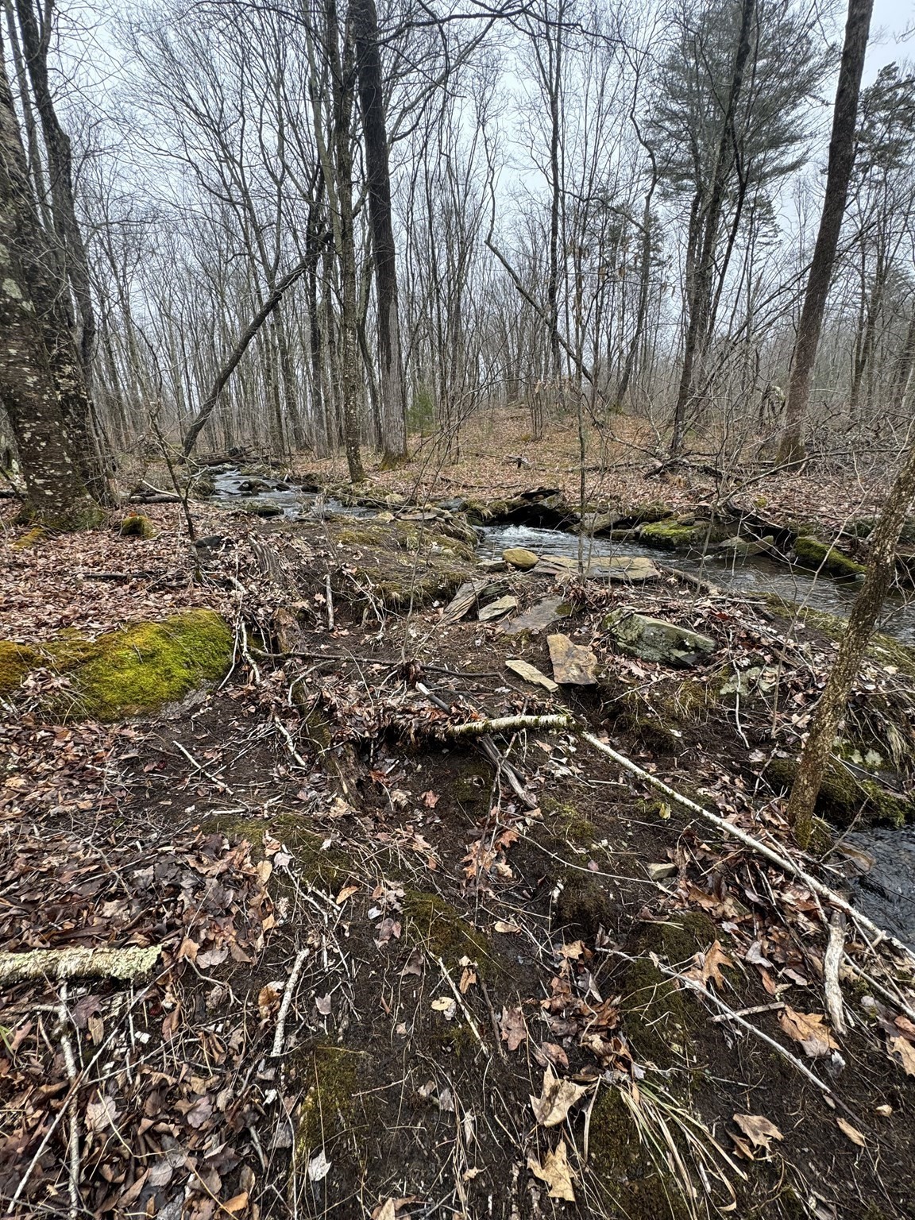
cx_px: 458
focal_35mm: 14
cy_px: 610
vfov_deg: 102.1
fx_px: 493
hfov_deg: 85.7
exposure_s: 1/99
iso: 40
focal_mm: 2.22
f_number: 2.2
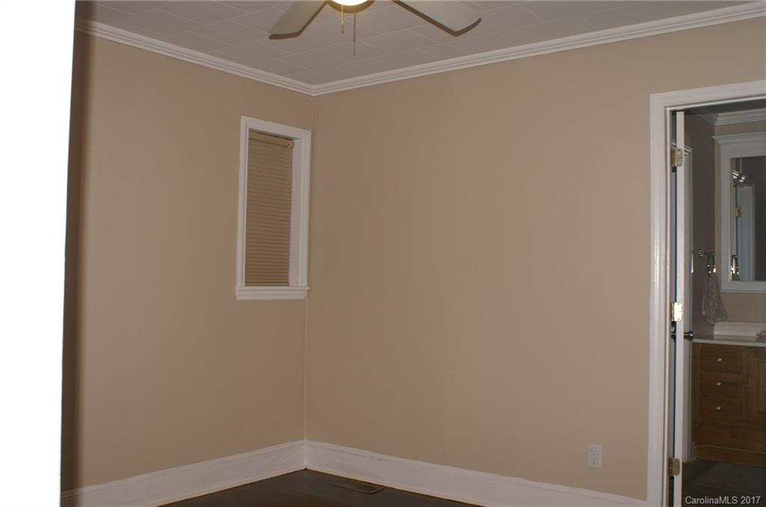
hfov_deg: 53.2
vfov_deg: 36.7
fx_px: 764
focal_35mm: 36
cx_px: 383
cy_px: 254
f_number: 6.3
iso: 100
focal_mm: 24
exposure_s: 1/60
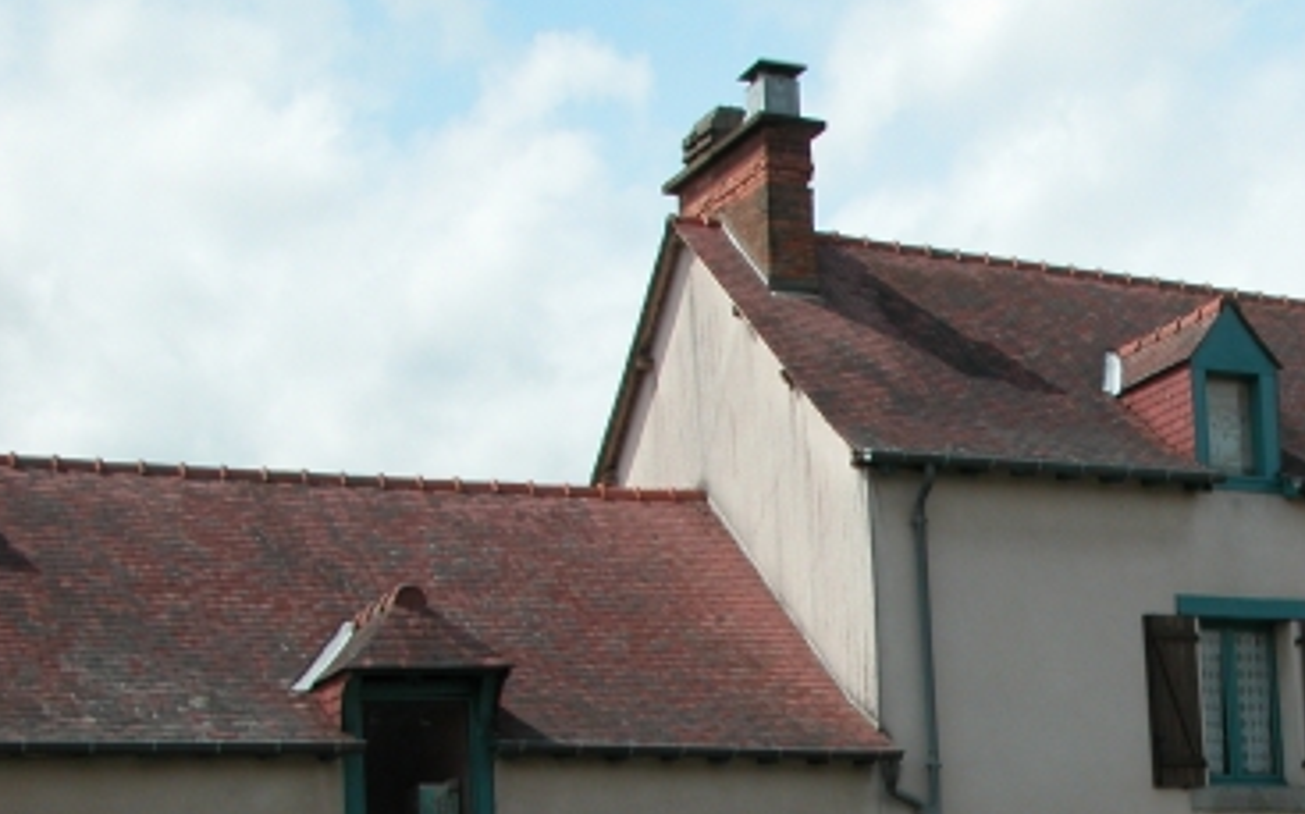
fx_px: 2453
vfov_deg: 18.4
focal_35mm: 69
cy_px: 782
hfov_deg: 28.5
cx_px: 1205
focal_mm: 8.9
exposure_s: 1/413
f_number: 6.3
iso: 100
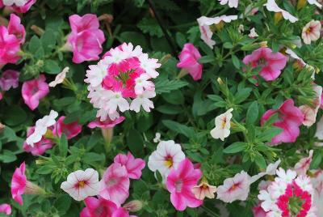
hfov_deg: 37.8
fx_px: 472
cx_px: 162
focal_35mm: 52
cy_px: 108
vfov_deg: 25.8
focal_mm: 35
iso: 125
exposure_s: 1/60
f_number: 8
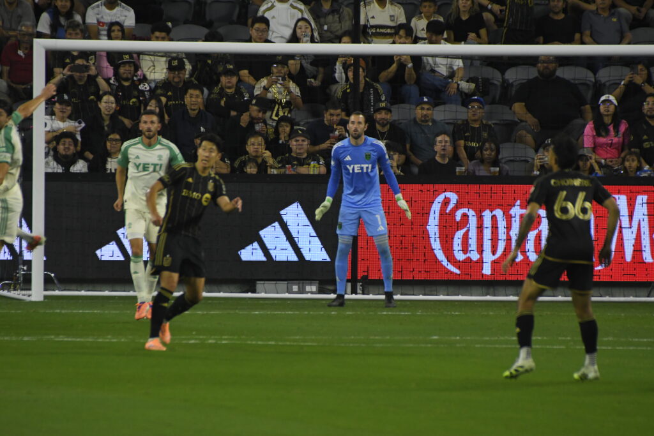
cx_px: 327
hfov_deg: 3.3
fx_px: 11446
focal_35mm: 630
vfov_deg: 2.2
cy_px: 218
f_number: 6.3
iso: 3200
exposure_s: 1/1000
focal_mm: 420
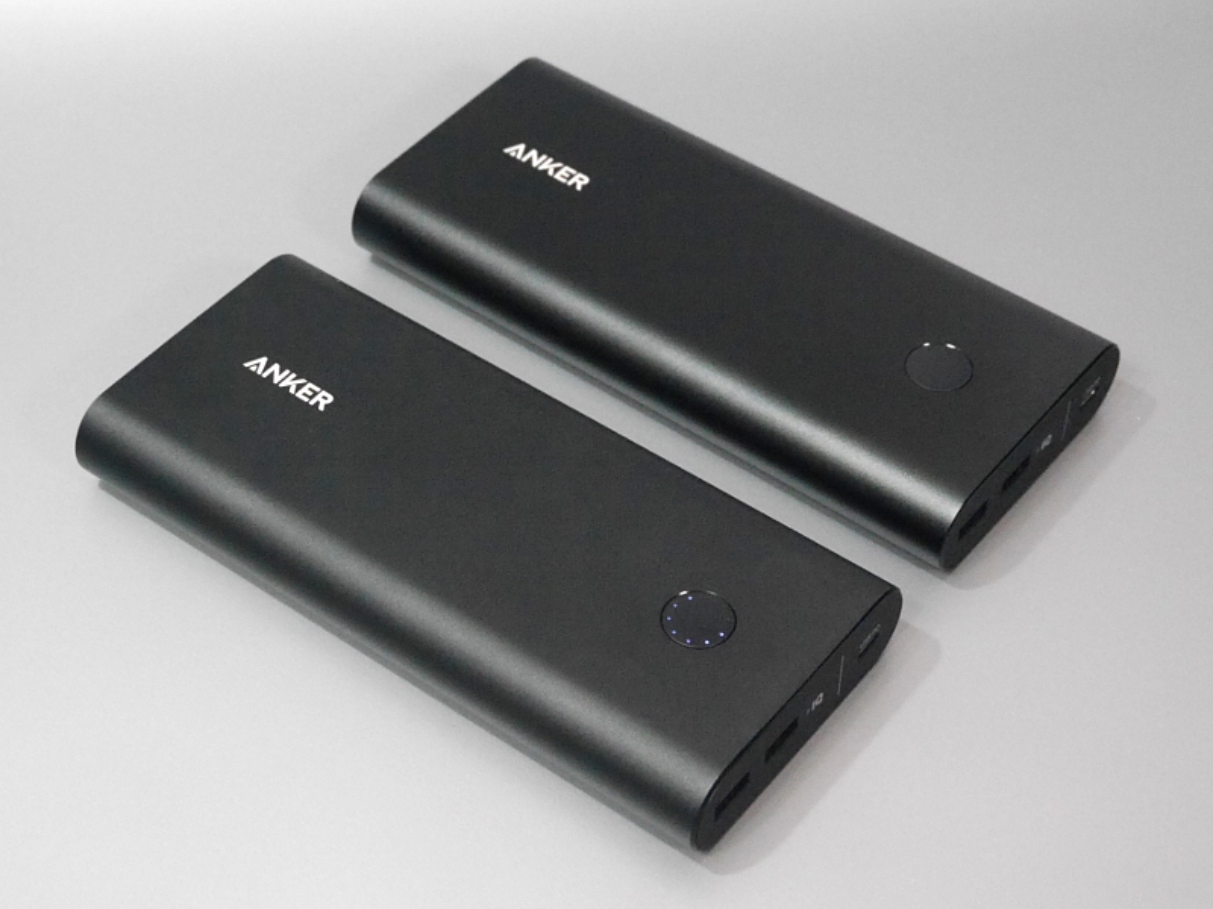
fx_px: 2102
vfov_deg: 24.4
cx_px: 606
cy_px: 454
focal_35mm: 60
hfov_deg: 32.2
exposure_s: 1/80
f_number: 5.3
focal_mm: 30
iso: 3200
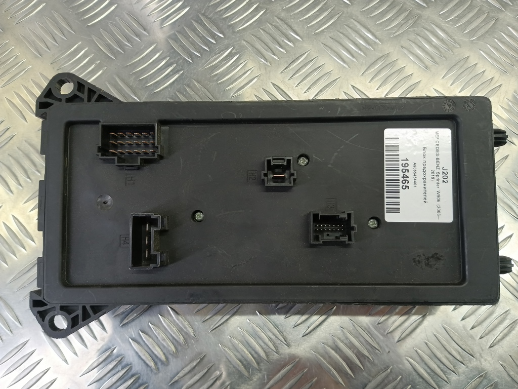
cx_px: 259
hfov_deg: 73.9
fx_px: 344
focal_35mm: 23
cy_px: 194
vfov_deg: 58.9
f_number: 1.6
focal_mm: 4.11
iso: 160
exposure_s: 1/50
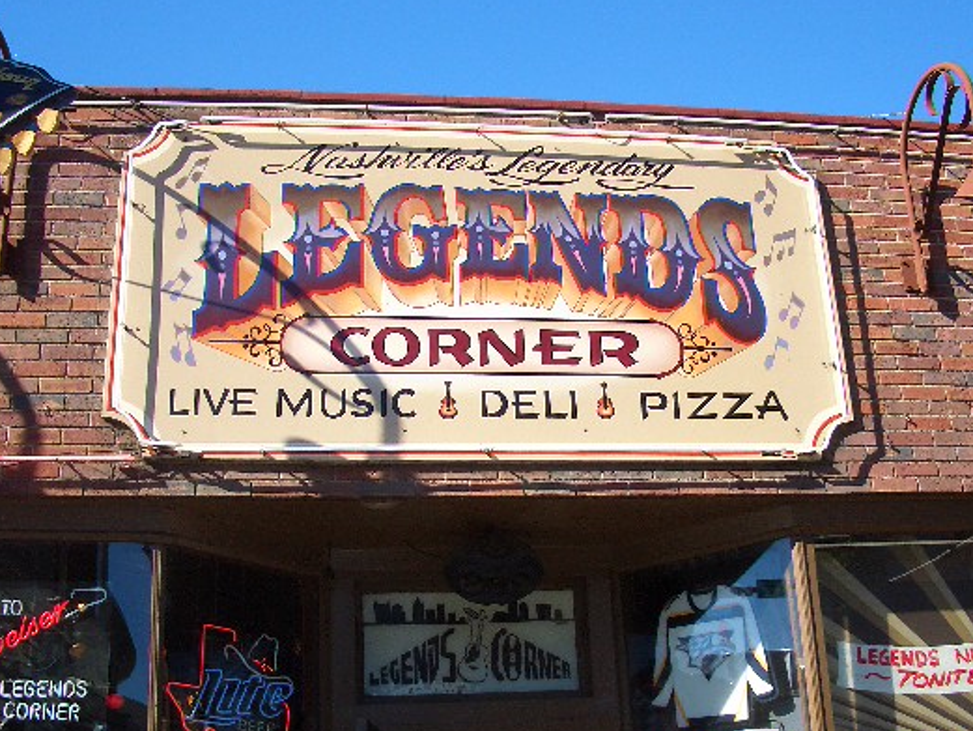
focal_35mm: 43
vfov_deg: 33.5
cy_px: 426
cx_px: 499
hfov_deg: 43.8
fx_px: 1209
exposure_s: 1/320
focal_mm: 5.8
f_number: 4.3
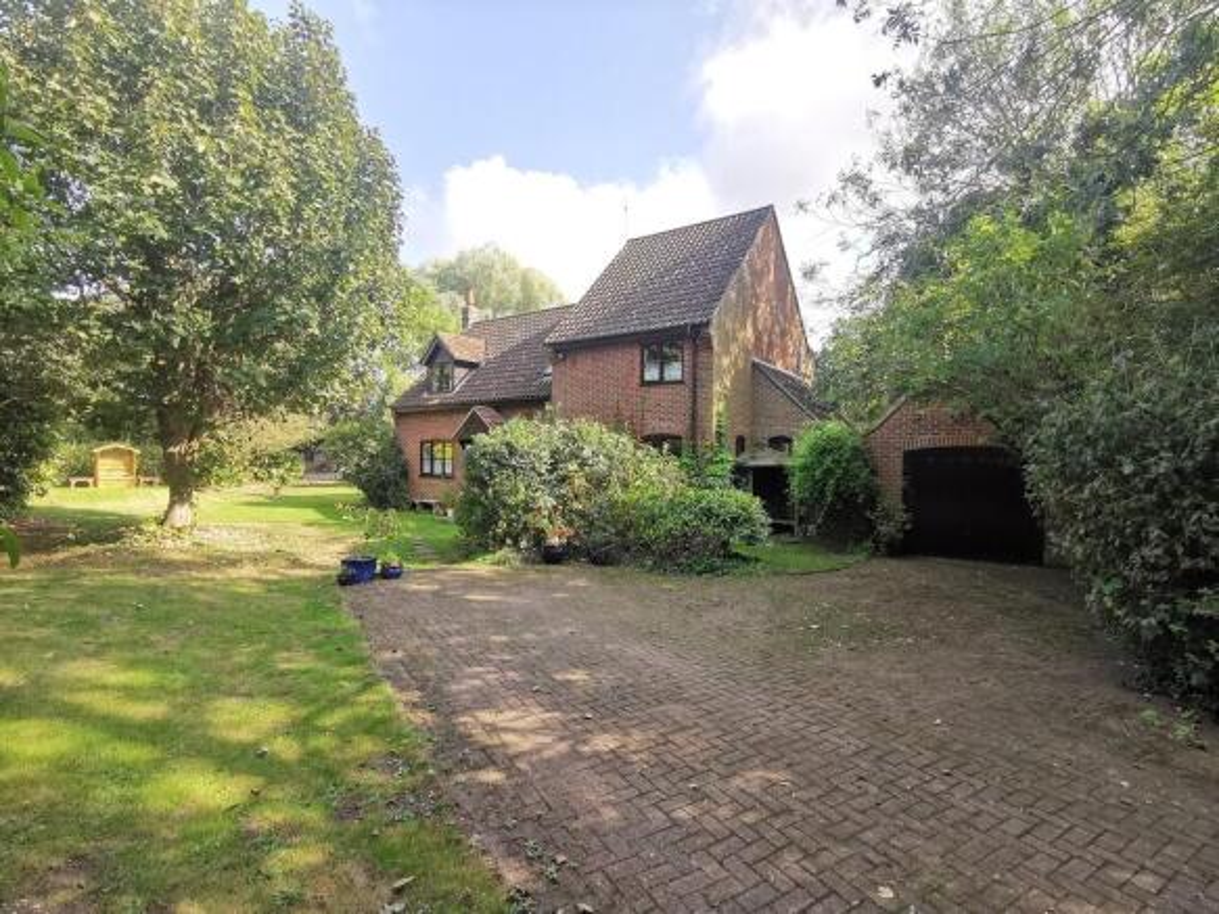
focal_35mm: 17
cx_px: 610
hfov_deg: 91.0
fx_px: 599
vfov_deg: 74.7
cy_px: 457
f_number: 2.2
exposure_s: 1/160
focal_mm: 2.26
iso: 50
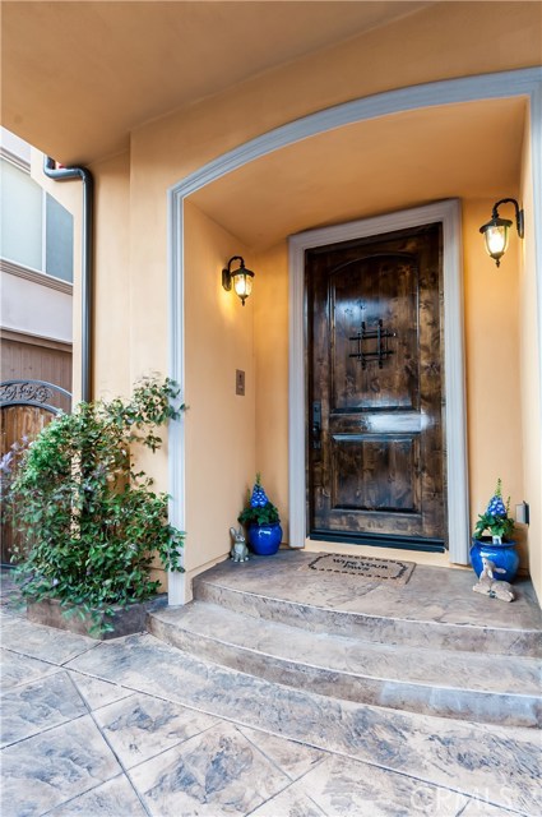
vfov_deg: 90.1
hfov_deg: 67.2
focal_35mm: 18
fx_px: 408
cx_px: 271
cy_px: 408
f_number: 13
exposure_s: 1/5
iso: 200
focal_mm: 12
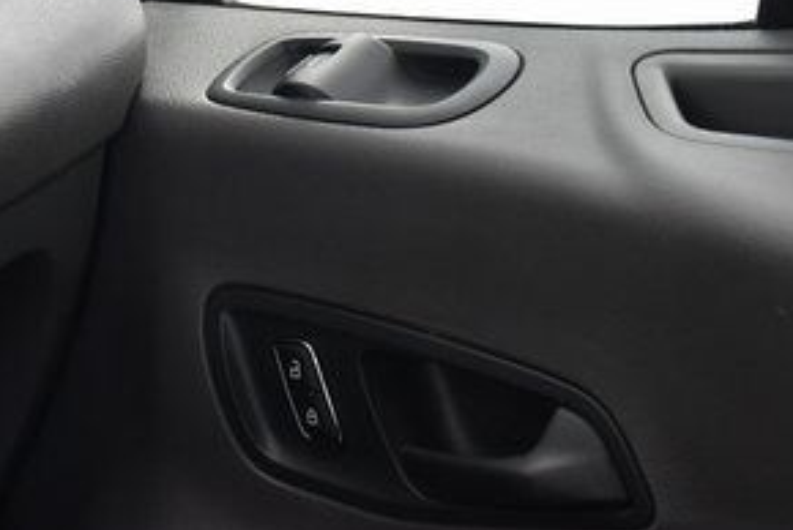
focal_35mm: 134
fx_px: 2955
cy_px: 191
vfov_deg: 10.3
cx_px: 342
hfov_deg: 15.3
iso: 2000
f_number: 4.5
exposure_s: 1/20
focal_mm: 38
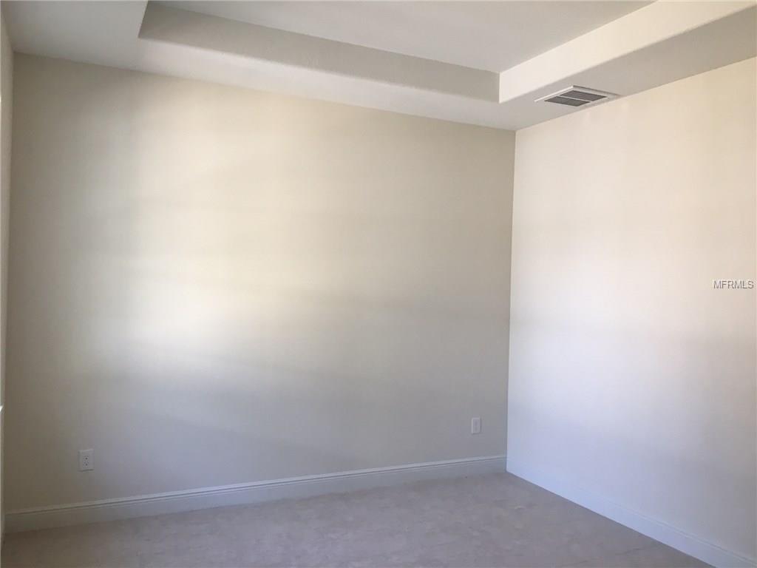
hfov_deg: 61.7
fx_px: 634
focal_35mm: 29
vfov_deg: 48.2
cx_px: 378
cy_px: 284
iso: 25
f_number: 2.2
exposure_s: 1/30
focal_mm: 4.15
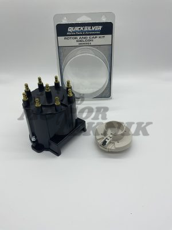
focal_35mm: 29
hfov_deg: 48.2
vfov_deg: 61.7
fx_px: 192
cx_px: 86
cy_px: 115
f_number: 1.8
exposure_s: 1/869
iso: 16
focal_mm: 3
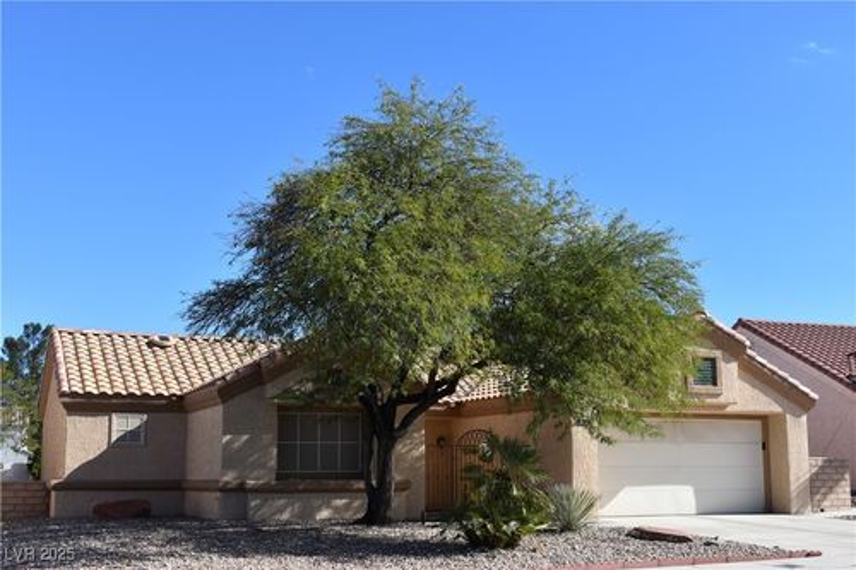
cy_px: 285
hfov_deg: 43.6
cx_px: 428
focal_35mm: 45
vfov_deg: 29.8
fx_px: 1070
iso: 200
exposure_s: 1/400
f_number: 9
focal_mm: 30
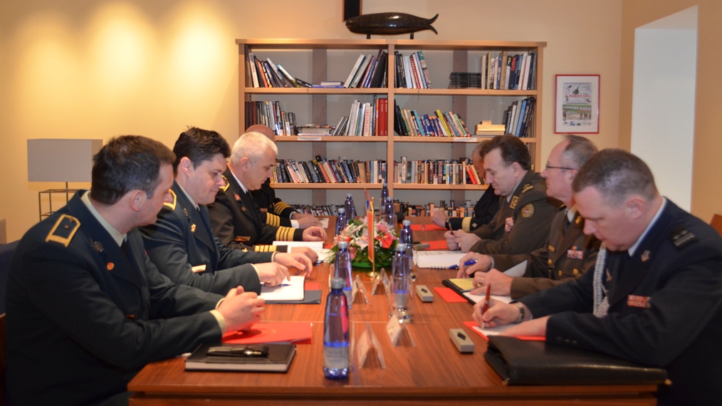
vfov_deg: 31.2
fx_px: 727
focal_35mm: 38
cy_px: 195
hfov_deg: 52.8
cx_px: 360
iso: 1100
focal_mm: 24
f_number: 4
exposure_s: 1/60
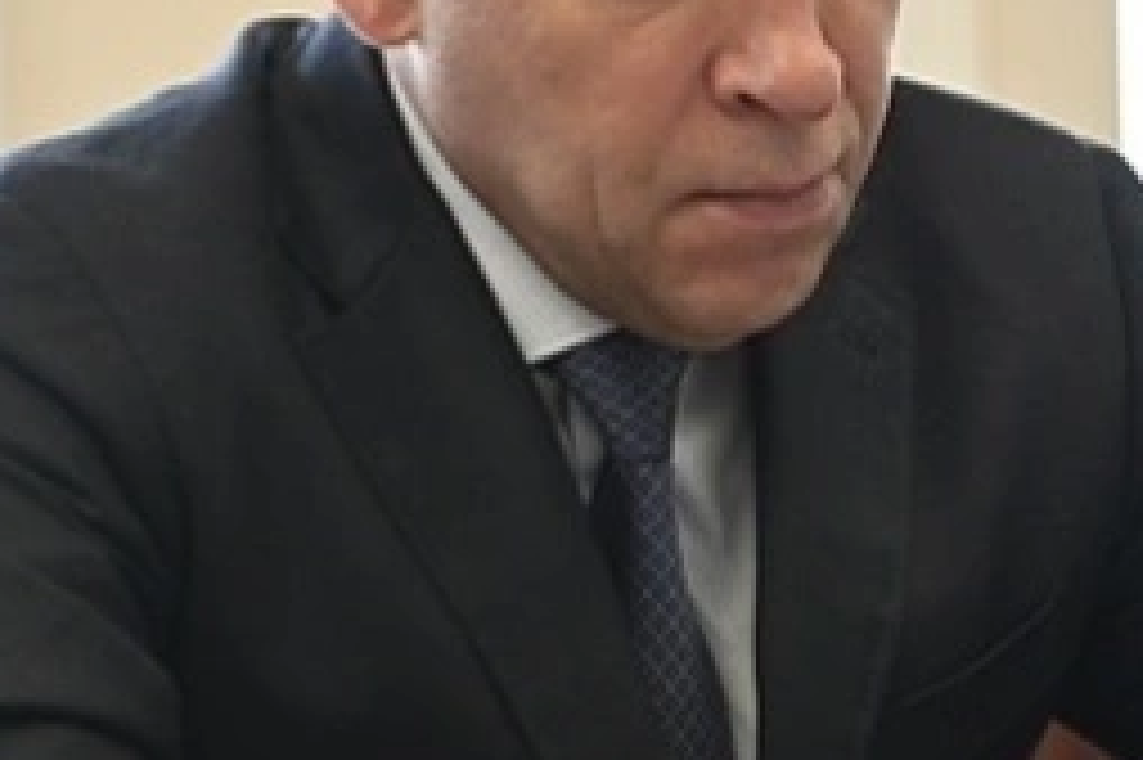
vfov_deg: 7.1
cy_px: 429
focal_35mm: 193
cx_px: 1017
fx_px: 6124
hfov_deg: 10.6
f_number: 3.2
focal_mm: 70
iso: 1250
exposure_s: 1/125
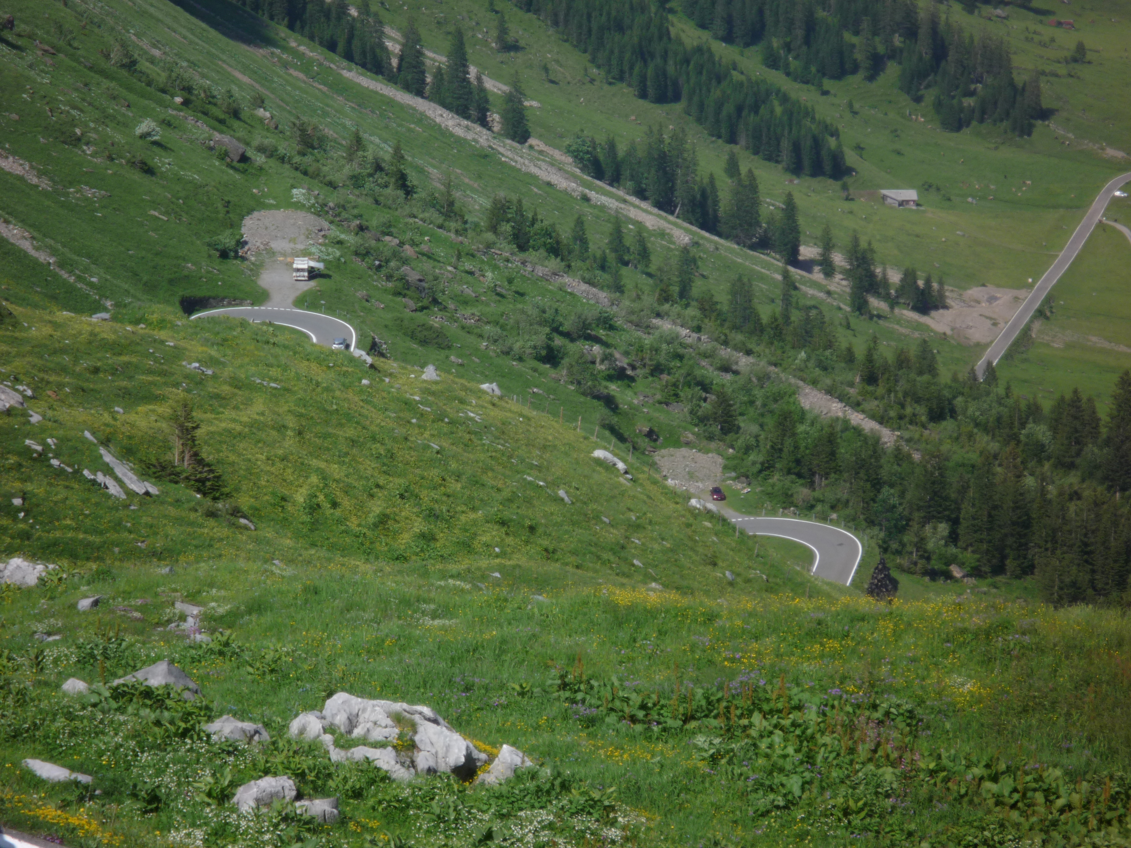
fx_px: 4901
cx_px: 566
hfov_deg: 13.2
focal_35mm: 150
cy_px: 424
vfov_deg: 9.9
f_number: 5.9
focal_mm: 26
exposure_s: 1/500
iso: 100
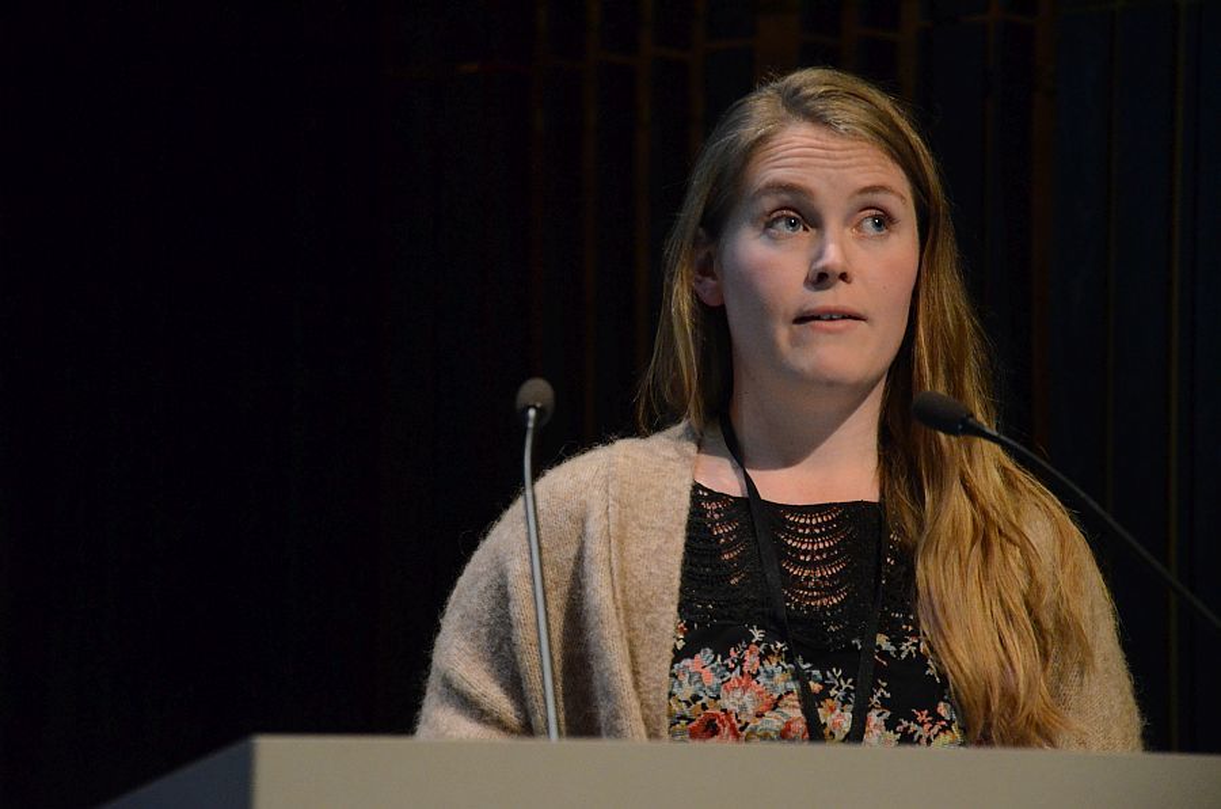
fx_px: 5331
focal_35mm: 158
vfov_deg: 8.7
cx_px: 610
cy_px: 404
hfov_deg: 13.1
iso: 4000
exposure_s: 1/50
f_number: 5.6
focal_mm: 105
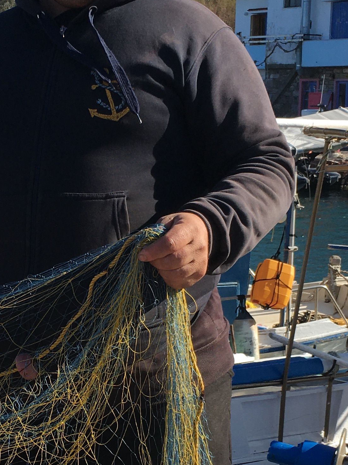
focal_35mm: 80
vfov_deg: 24.3
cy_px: 319
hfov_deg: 18.4
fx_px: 1073
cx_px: 103
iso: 25
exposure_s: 1/1183
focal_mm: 4.15
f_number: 2.2
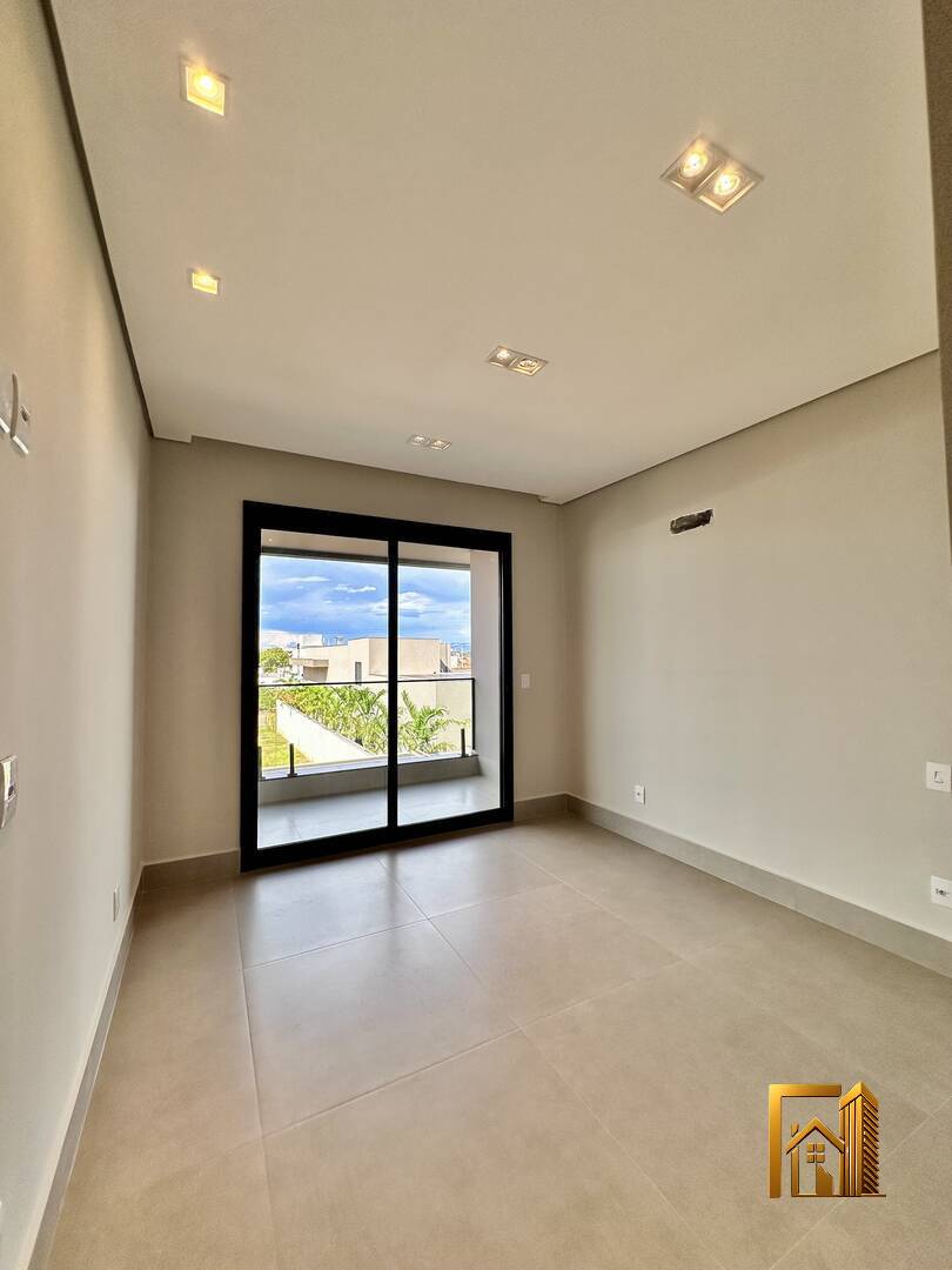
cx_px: 476
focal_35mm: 14
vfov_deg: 102.1
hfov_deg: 85.7
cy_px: 635
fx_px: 513
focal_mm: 2.22
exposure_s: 1/473
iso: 40
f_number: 2.2
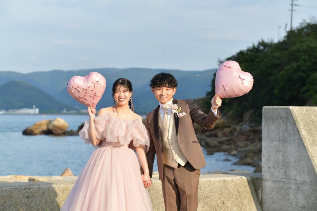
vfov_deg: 13.0
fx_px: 924
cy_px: 106
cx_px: 158
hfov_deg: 19.5
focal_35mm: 105
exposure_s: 1/400
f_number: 5.6
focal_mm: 105
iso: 160
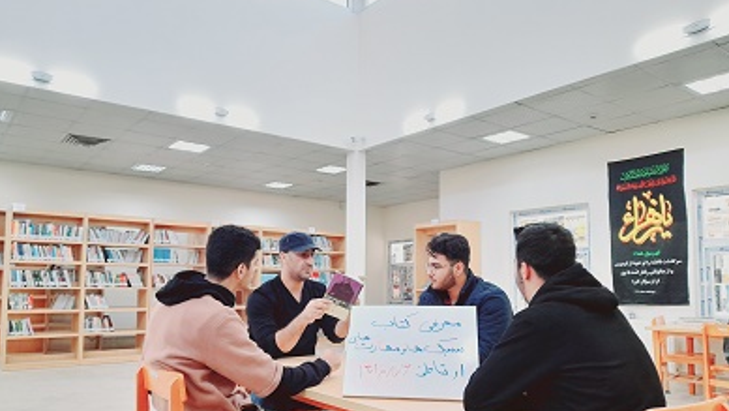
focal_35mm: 28
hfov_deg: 67.9
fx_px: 541
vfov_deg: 41.3
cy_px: 251
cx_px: 356
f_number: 2
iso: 80
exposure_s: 1/33
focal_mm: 4.6
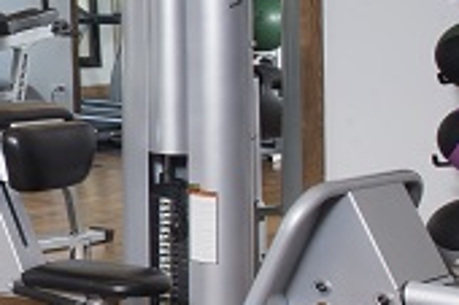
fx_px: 841
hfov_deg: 17.3
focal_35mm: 66
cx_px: -537
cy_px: 190
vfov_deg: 20.5
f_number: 18
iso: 200
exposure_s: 2
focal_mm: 14
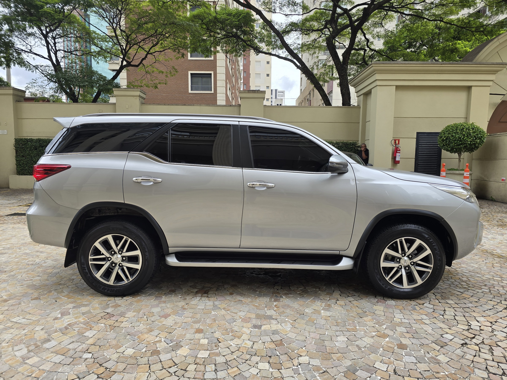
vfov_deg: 58.9
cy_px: 190
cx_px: 254
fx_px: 337
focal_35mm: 23
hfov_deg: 73.9
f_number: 1.7
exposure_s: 1/289
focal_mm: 6.3
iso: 12
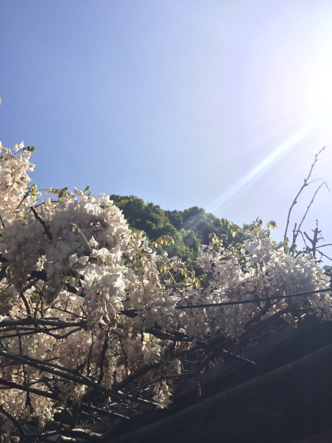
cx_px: 166
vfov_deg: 61.7
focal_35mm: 29
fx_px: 371
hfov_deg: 48.2
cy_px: 222
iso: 32
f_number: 2.2
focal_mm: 4.15
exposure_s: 1/2933
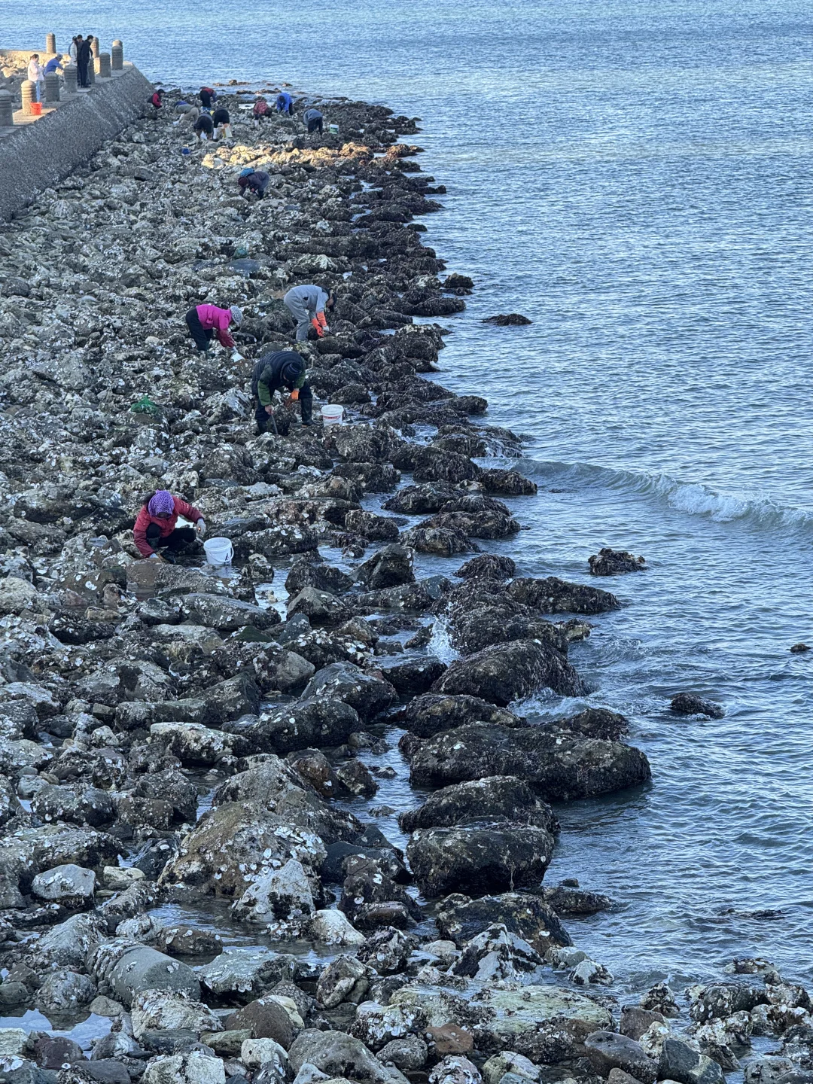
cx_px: 406
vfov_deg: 16.4
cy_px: 542
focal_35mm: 120
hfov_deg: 12.3
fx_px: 3758
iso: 50
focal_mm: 15.66
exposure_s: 1/214
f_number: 2.8
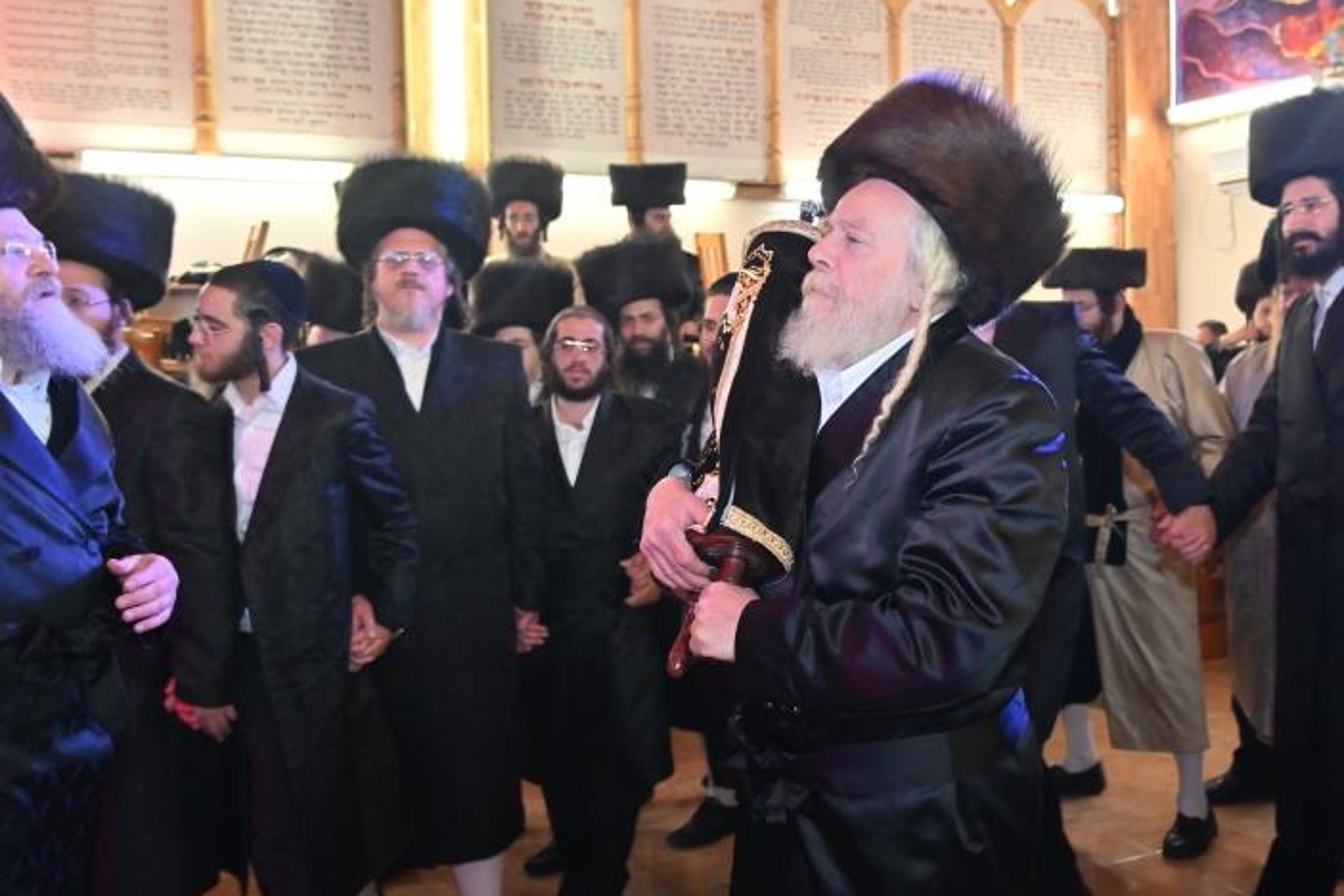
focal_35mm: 35
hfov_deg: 54.2
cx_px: 766
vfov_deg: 37.8
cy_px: 392
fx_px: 1307
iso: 800
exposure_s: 1/160
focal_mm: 24
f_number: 4
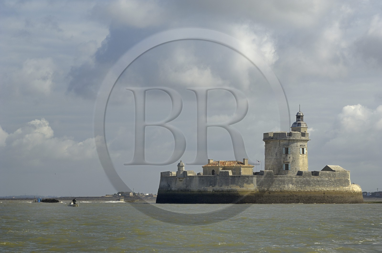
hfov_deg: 13.4
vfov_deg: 8.9
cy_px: 126
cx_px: 191
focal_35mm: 153
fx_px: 1621
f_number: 5.3
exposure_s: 1/500
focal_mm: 102
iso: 100
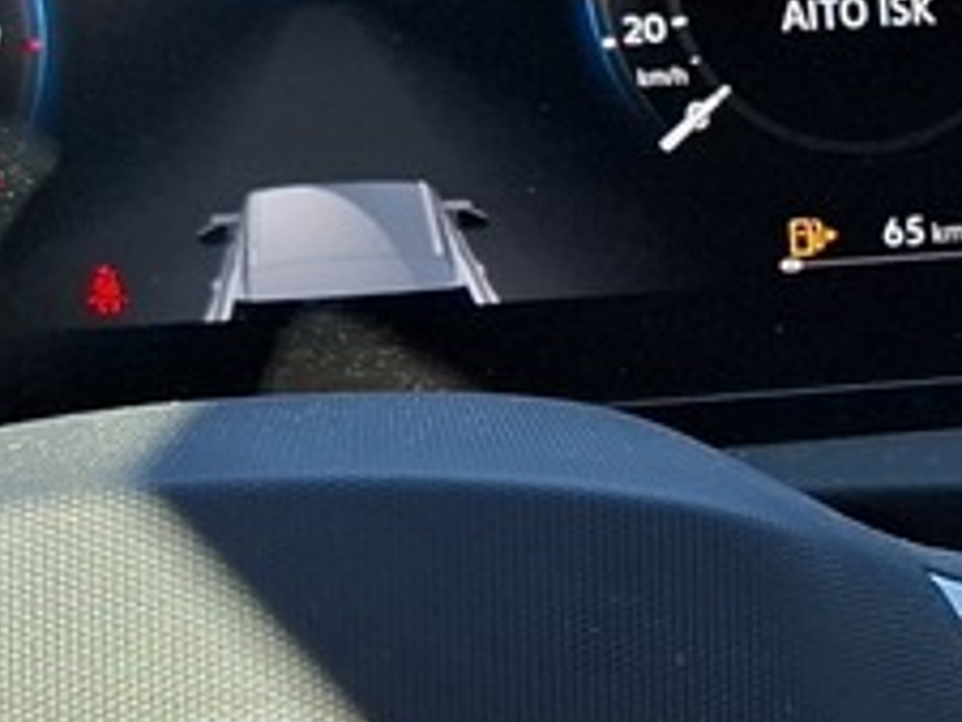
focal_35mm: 147
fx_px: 4087
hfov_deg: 12.8
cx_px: 1390
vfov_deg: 10.1
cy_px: 590
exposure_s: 1/261
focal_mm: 5.54
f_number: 1.8
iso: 50
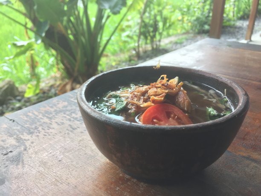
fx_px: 219
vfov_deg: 48.2
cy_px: 98
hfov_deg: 61.7
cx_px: 130
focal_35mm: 29
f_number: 2.2
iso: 32
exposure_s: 1/100
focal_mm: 4.15
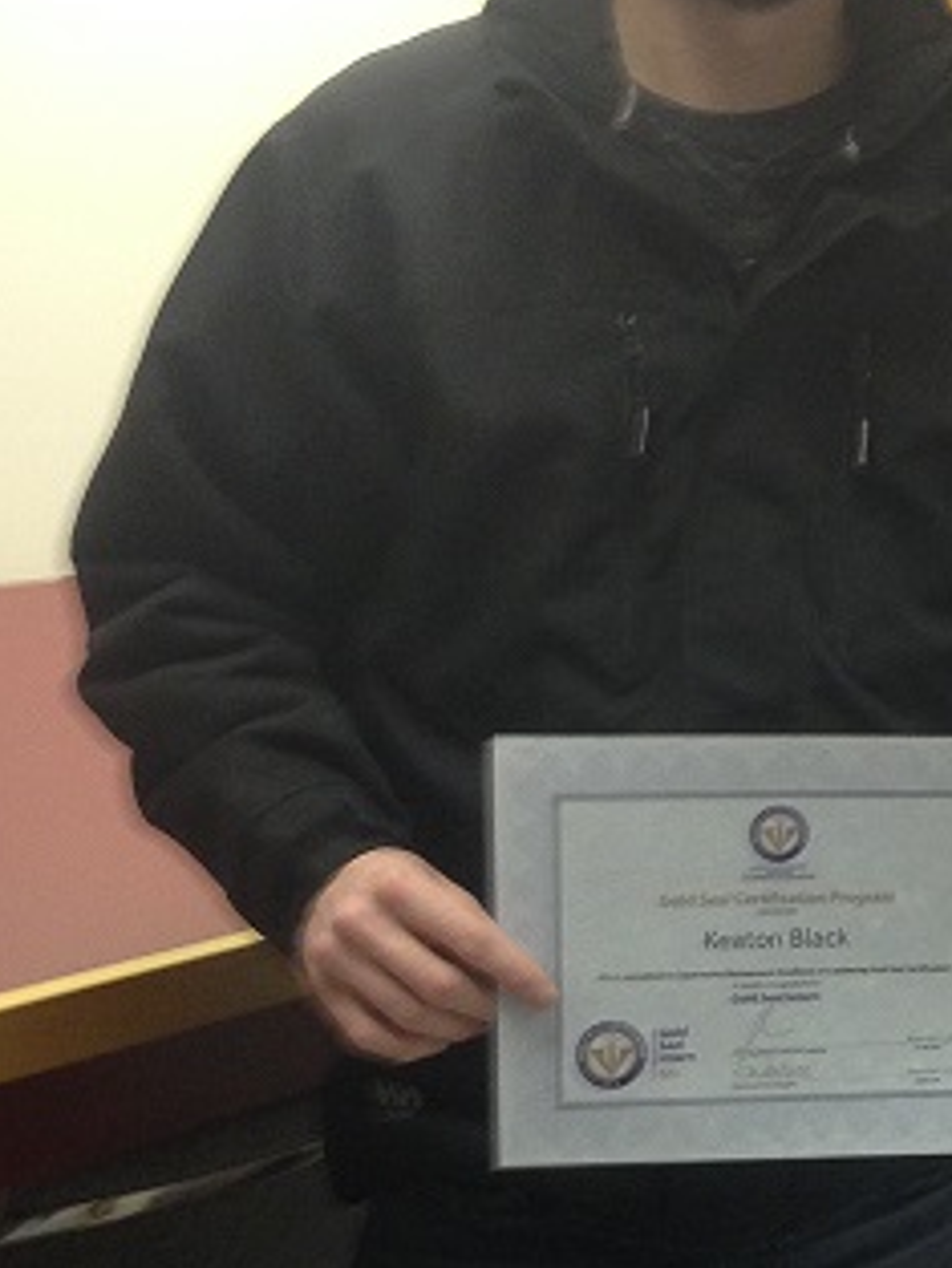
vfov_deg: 22.4
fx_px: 3151
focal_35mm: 86
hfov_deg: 16.9
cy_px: 1025
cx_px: 903
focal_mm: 4.12
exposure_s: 1/20
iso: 125
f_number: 2.4
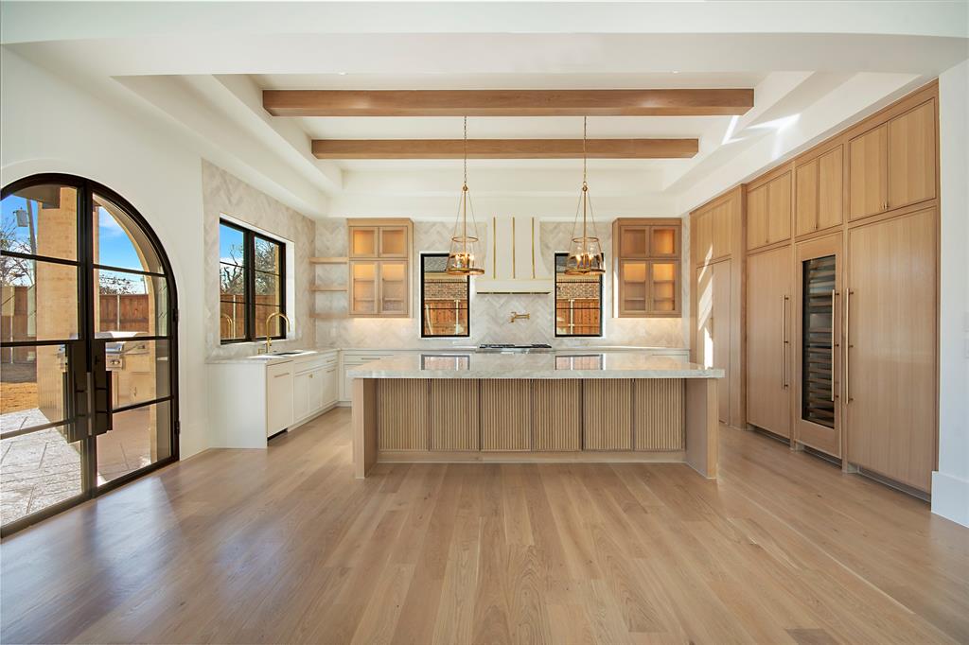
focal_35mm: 15
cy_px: 322
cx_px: 484
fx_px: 404
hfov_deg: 100.4
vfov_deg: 77.3
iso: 100
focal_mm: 10
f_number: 11
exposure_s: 1/30
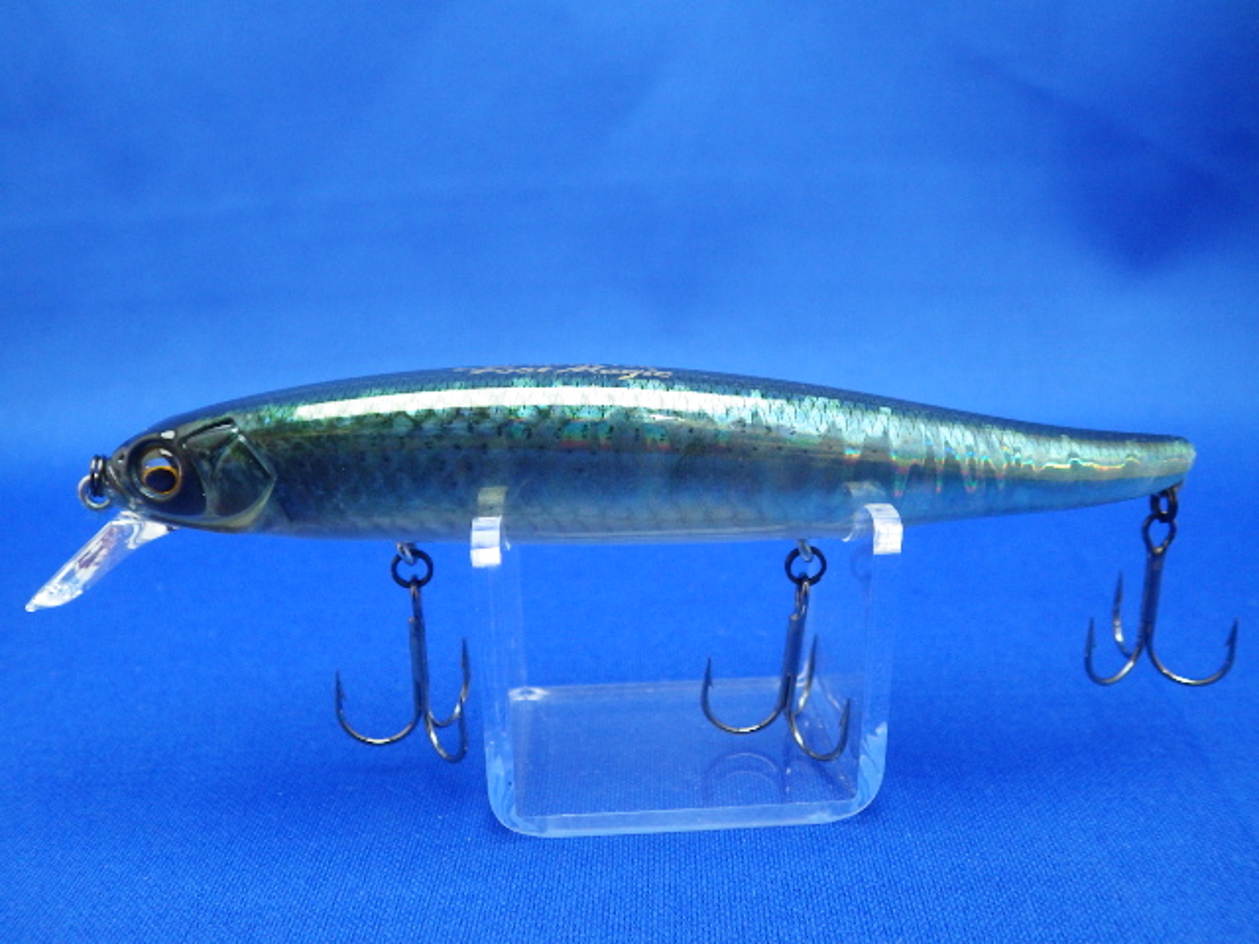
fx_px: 1127
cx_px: 630
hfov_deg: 58.4
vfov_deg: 45.4
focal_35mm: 31
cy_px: 472
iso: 400
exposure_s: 1/45
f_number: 2.3
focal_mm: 5.5
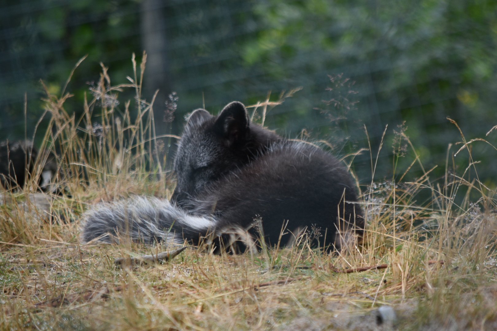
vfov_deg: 3.1
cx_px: 248
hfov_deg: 4.6
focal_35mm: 450
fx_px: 6212
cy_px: 166
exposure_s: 1/320
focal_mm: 300
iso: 400
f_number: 5.6
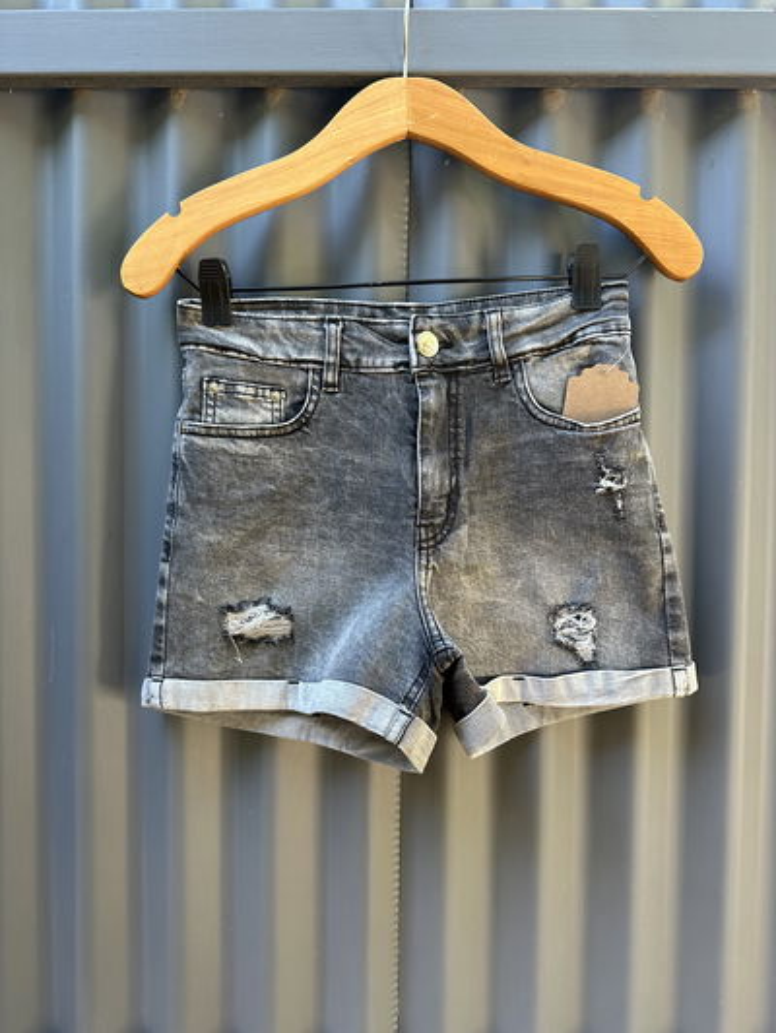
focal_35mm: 24
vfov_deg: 71.6
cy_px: 516
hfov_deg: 56.8
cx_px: 388
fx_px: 717
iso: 160
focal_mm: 6.86
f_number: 1.78
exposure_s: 1/121
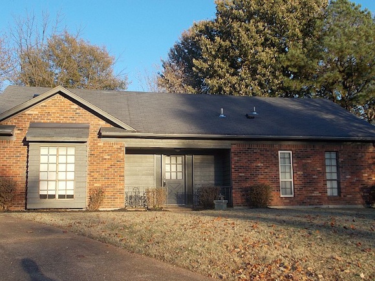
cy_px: 140
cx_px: 188
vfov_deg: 36.8
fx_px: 422
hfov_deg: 47.9
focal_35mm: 39
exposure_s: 1/250
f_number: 3.9
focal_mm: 6.9
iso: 80
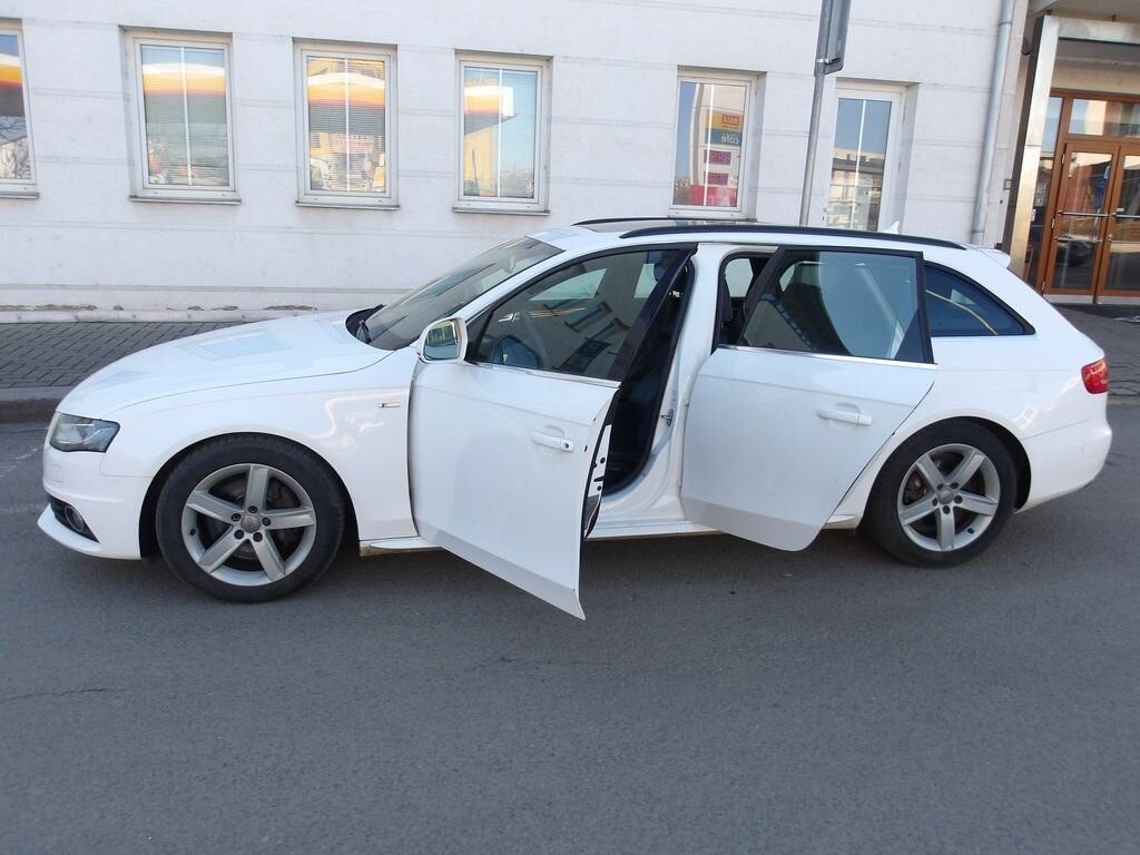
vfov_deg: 51.4
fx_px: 889
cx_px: 570
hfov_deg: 65.3
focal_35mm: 27
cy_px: 428
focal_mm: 4.9
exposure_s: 1/243
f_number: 3
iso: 100
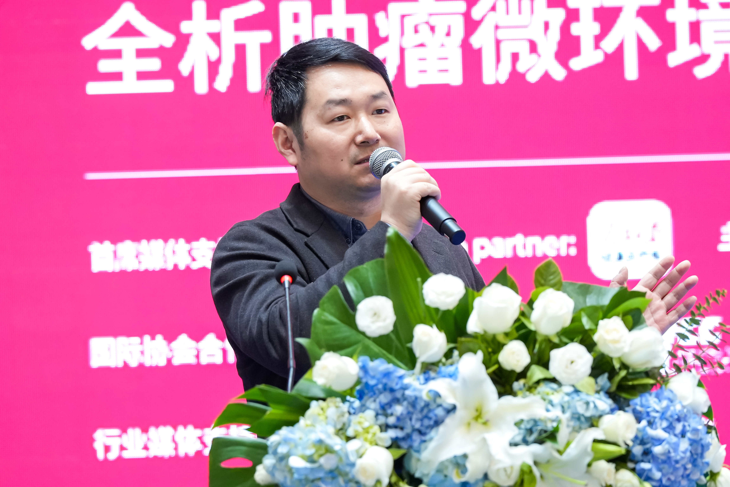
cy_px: 244
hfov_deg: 7.1
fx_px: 5921
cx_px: 365
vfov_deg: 4.7
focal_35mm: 292
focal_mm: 195
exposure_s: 1/125
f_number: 4.5
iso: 2000
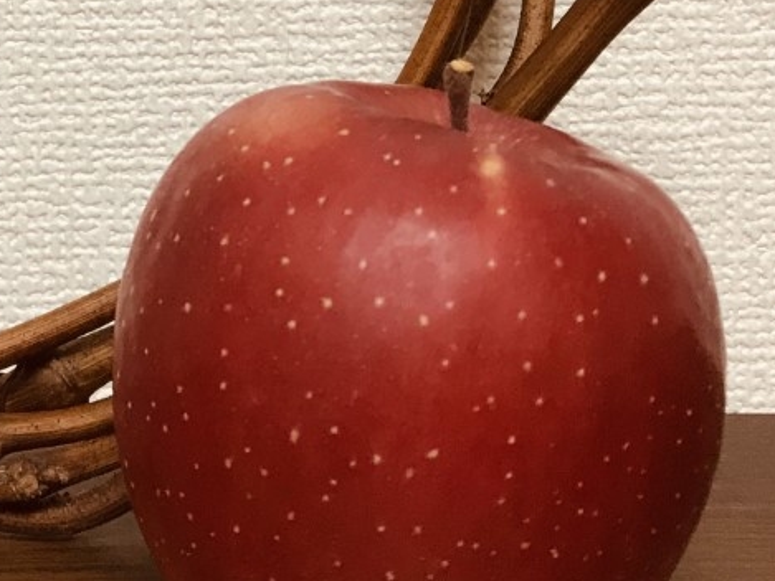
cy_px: -135
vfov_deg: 16.4
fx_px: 1926
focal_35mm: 86
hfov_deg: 21.6
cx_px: -78
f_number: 1.8
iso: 25
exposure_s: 1/33
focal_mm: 4
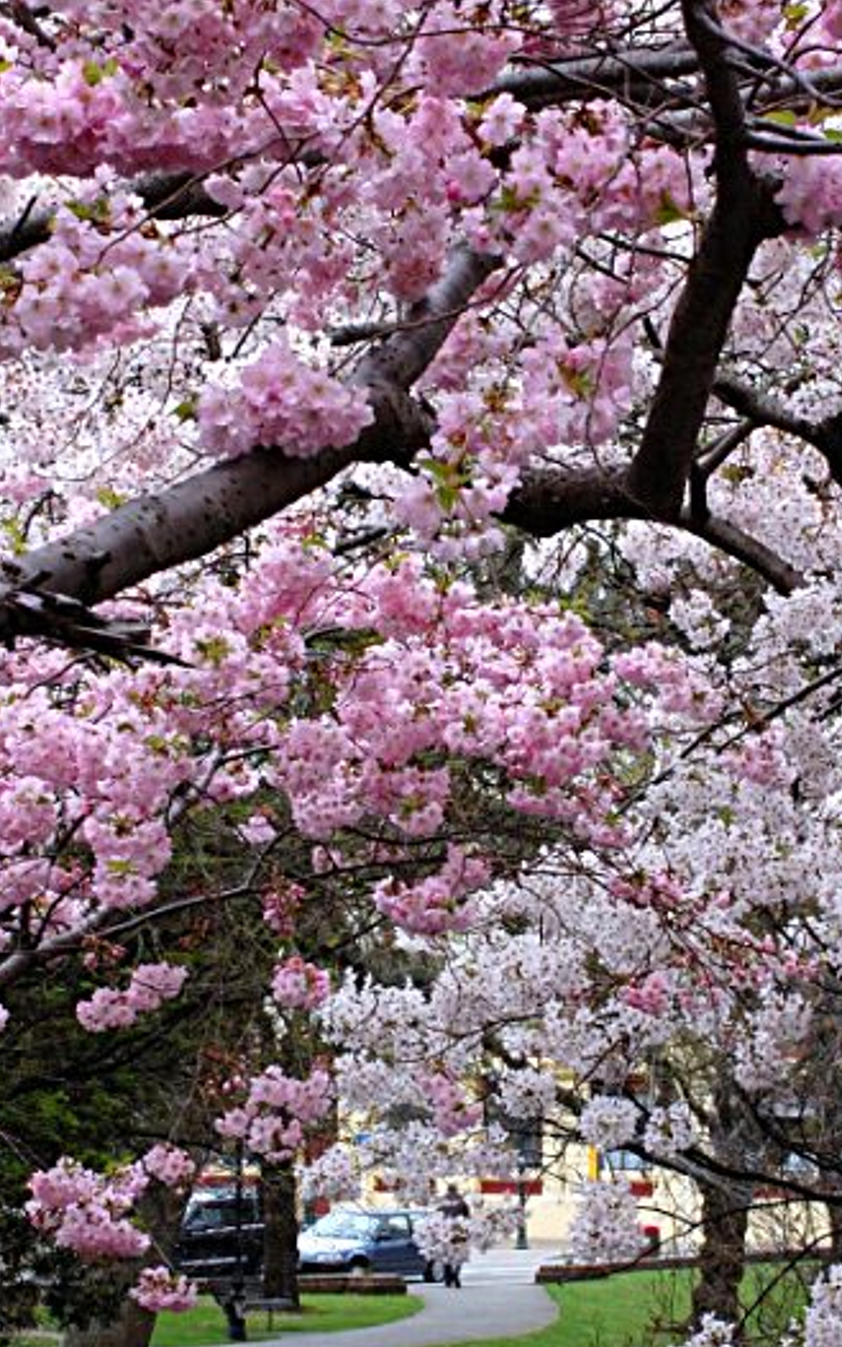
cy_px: 676
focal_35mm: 128
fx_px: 4689
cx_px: 466
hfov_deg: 10.3
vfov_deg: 16.3
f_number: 22
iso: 800
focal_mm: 55
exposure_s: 1/80
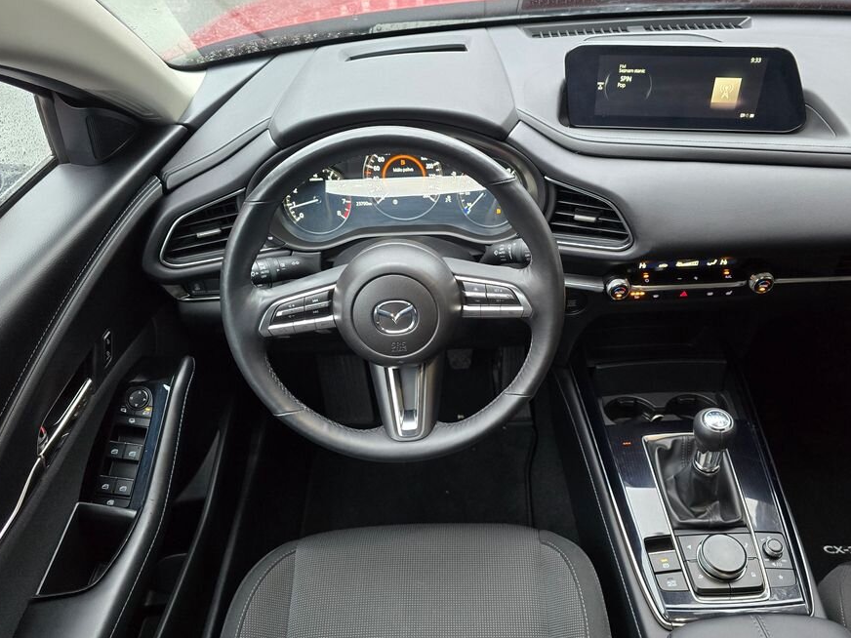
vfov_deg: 51.3
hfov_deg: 65.2
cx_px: 469
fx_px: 664
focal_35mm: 27
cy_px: 342
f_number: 1.7
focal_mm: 6.3
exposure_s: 1/100
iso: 640
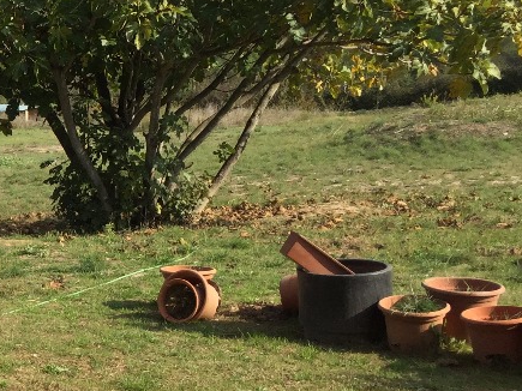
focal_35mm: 80
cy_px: 224
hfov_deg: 21.8
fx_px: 1206
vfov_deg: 18.4
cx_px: -176
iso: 32
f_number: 2.2
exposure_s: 1/1647
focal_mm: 4.15
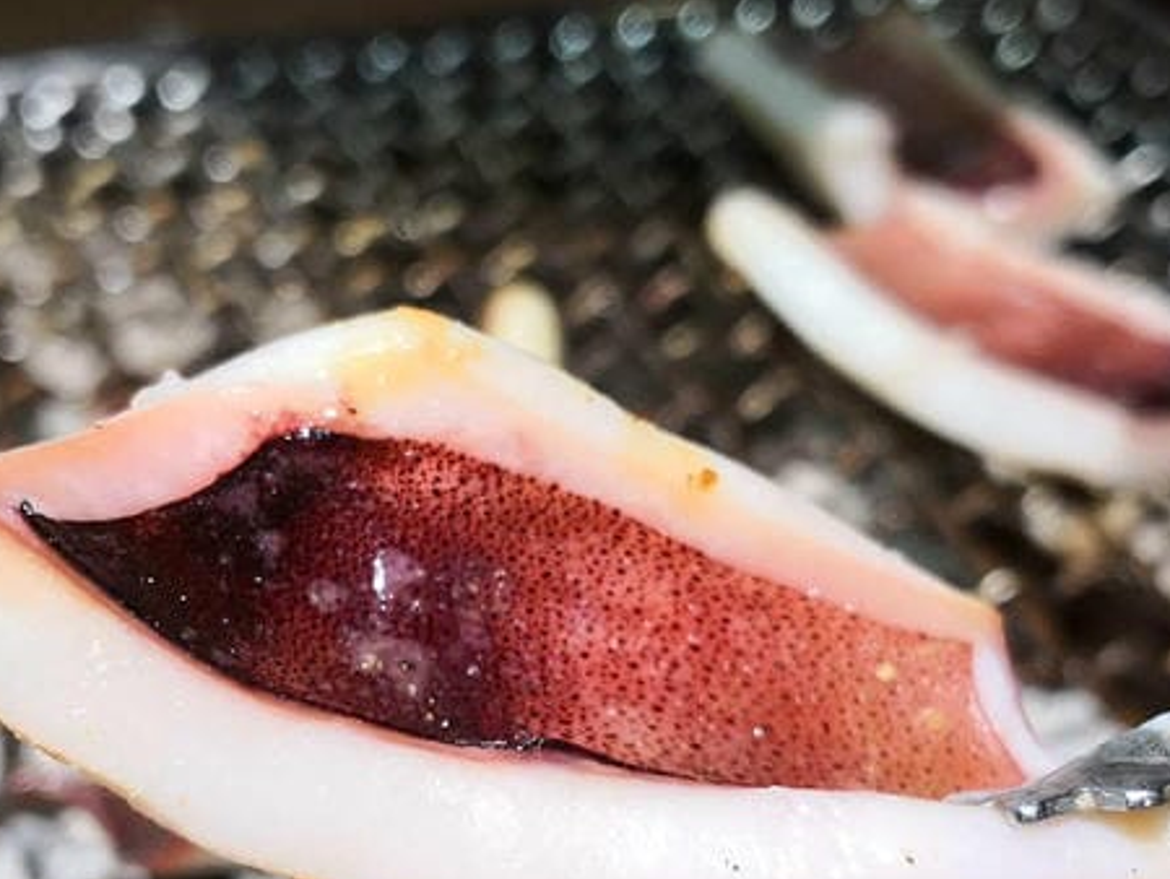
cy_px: 583
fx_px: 2435
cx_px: 627
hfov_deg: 27.0
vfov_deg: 20.4
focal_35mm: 72
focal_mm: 3.95
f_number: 1.6
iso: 125
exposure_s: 1/60
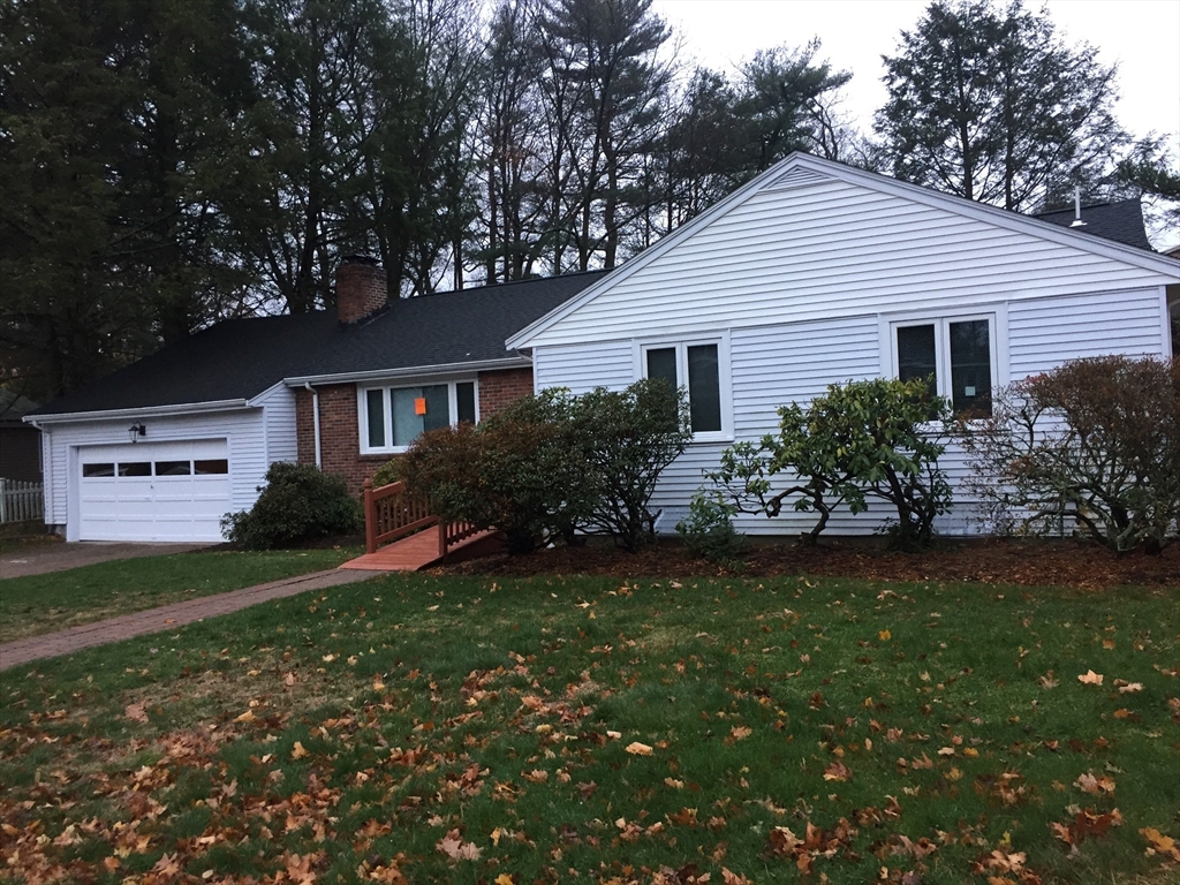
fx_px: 989
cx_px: 590
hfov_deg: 61.7
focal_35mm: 29
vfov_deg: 48.2
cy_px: 442
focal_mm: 4.15
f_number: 2.2
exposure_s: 1/30
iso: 50
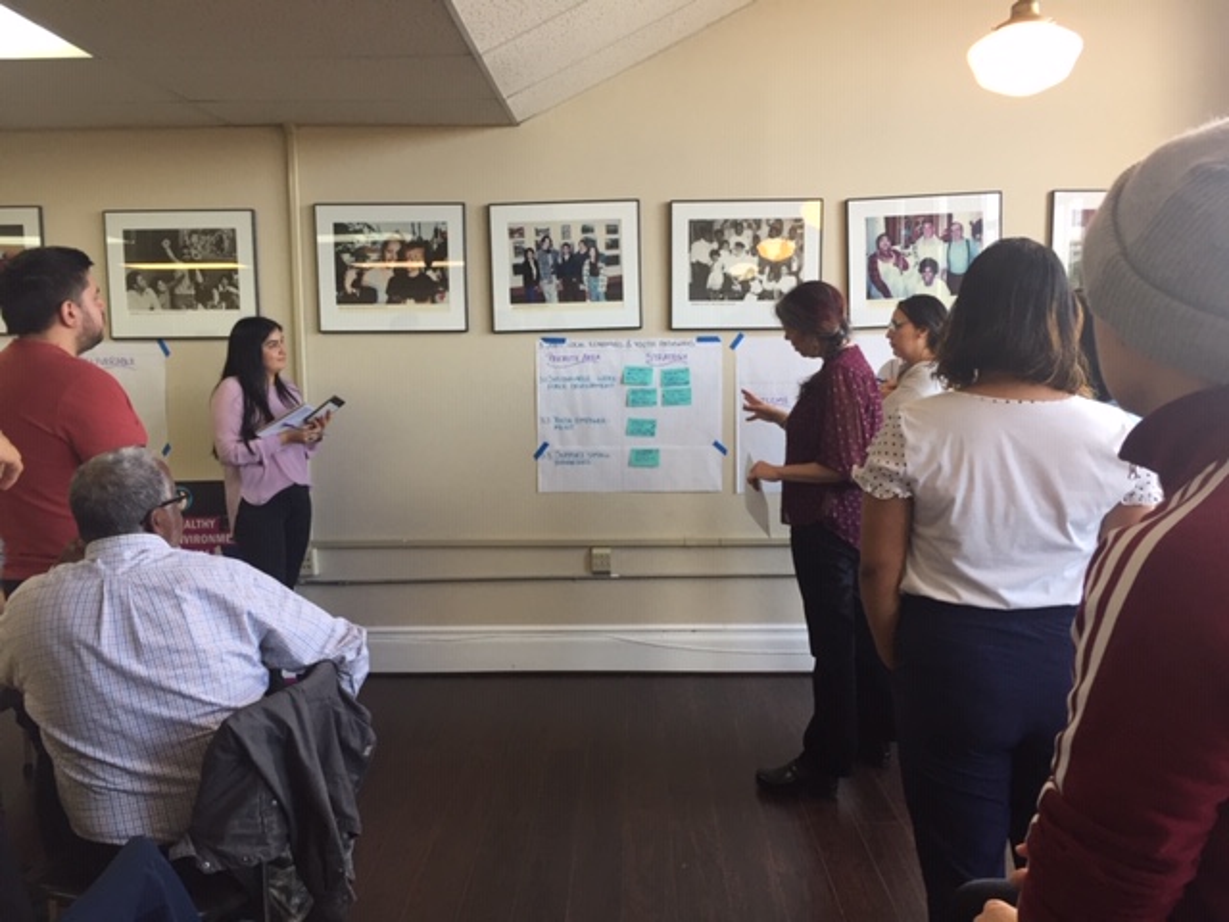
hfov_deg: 61.7
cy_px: 461
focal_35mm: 29
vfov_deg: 48.2
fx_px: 1030
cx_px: 614
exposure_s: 1/30
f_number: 2.2
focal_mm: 4.15
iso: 32
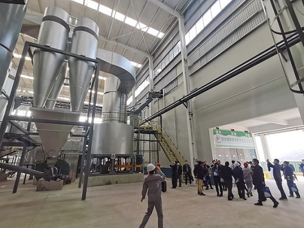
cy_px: 114
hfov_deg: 91.1
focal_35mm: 17
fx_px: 149
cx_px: 152
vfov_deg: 74.6
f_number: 2.4
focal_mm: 1.78
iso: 100
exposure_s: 1/100
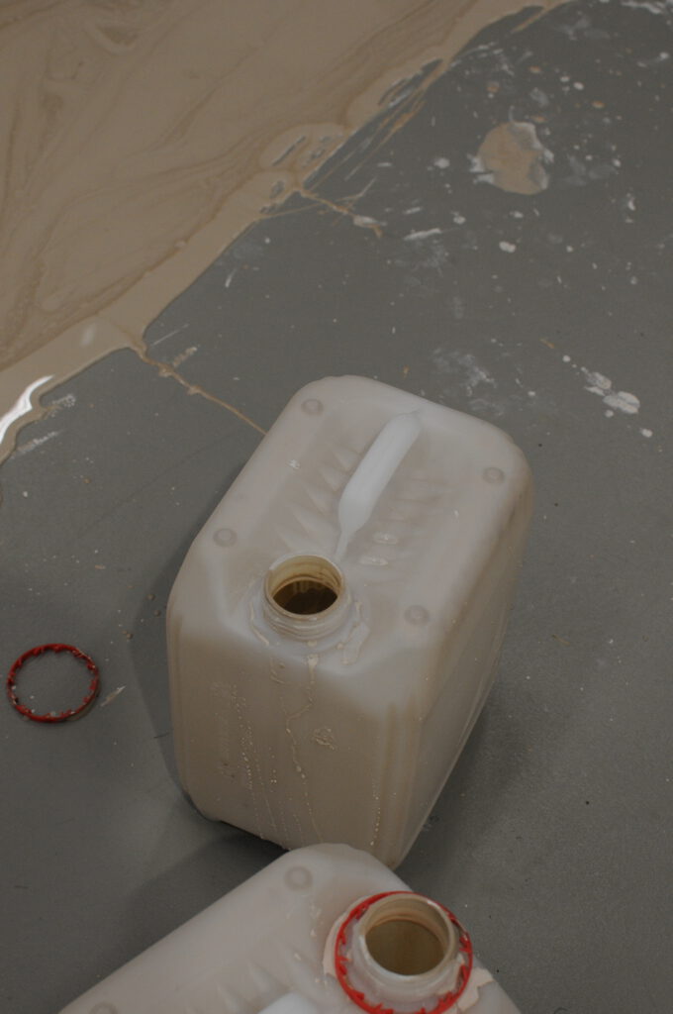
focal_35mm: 52
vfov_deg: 37.9
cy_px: 507
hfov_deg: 25.7
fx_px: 1476
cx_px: 336
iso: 640
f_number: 5.6
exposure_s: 1/125
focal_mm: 35
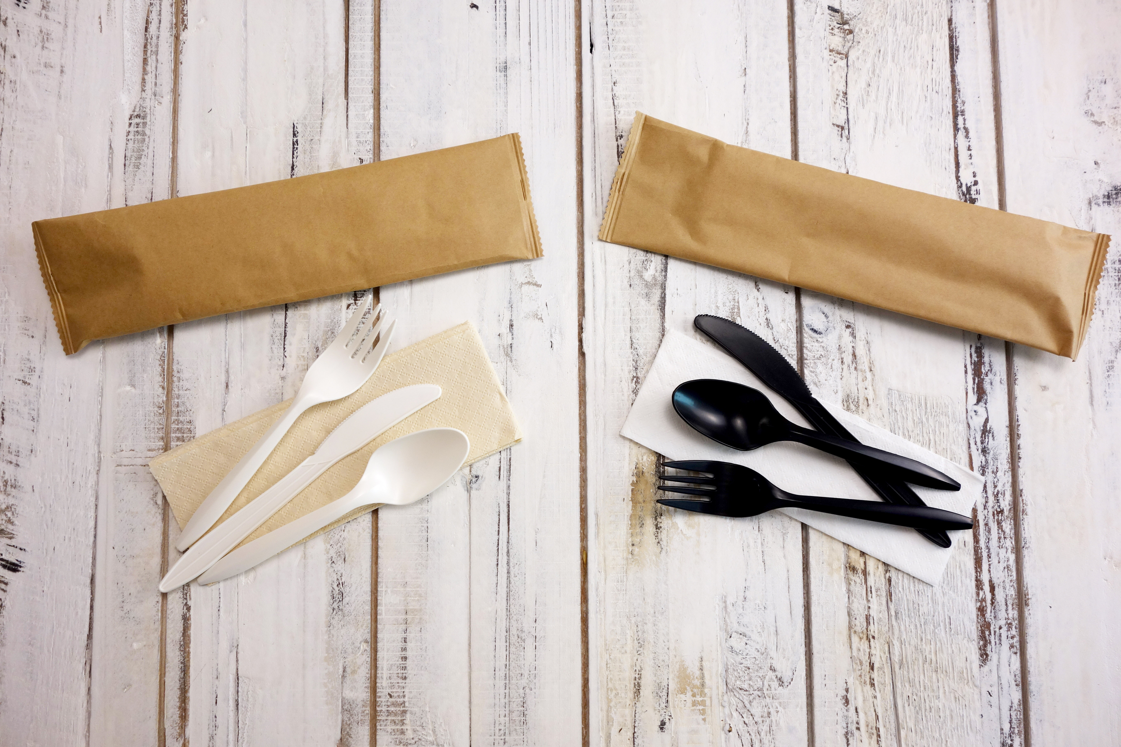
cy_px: 374
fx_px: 872
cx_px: 560
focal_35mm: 28
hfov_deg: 65.5
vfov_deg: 46.4
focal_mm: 10.4
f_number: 5
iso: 125
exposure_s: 1/100
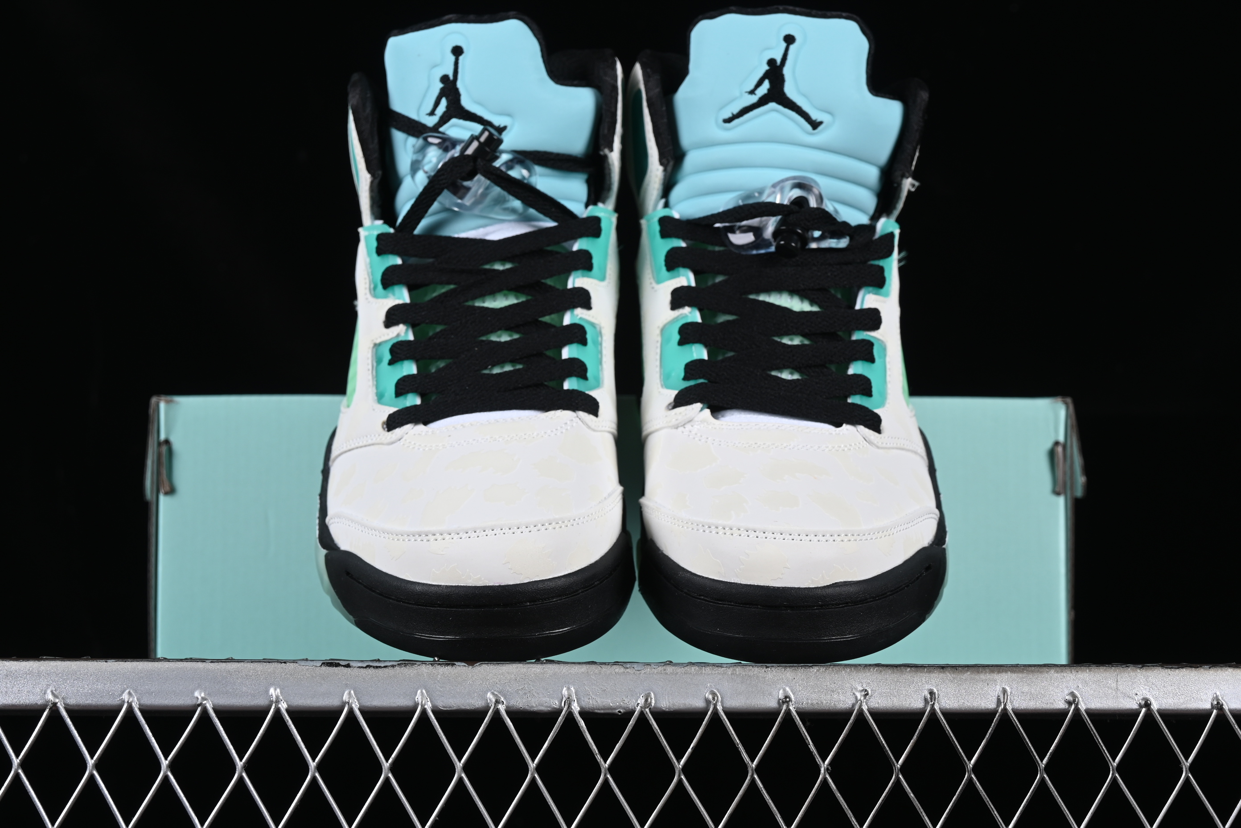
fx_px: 2585
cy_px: 414
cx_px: 620
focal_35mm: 75
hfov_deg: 27.0
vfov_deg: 18.2
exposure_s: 1/80
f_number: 8
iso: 160
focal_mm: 50
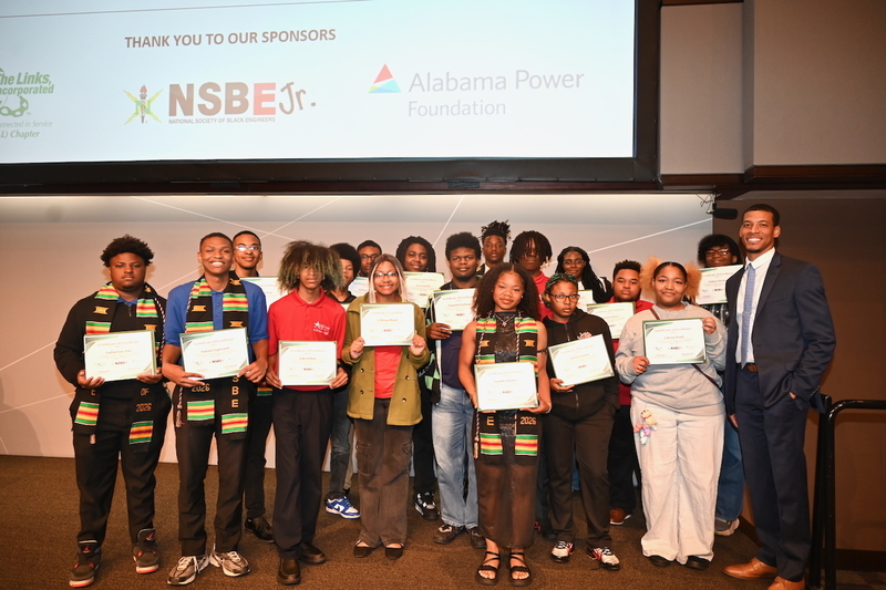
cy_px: 295
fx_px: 591
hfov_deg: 73.8
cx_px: 443
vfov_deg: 53.1
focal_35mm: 24
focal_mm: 24
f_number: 4
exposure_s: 1/60
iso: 1100
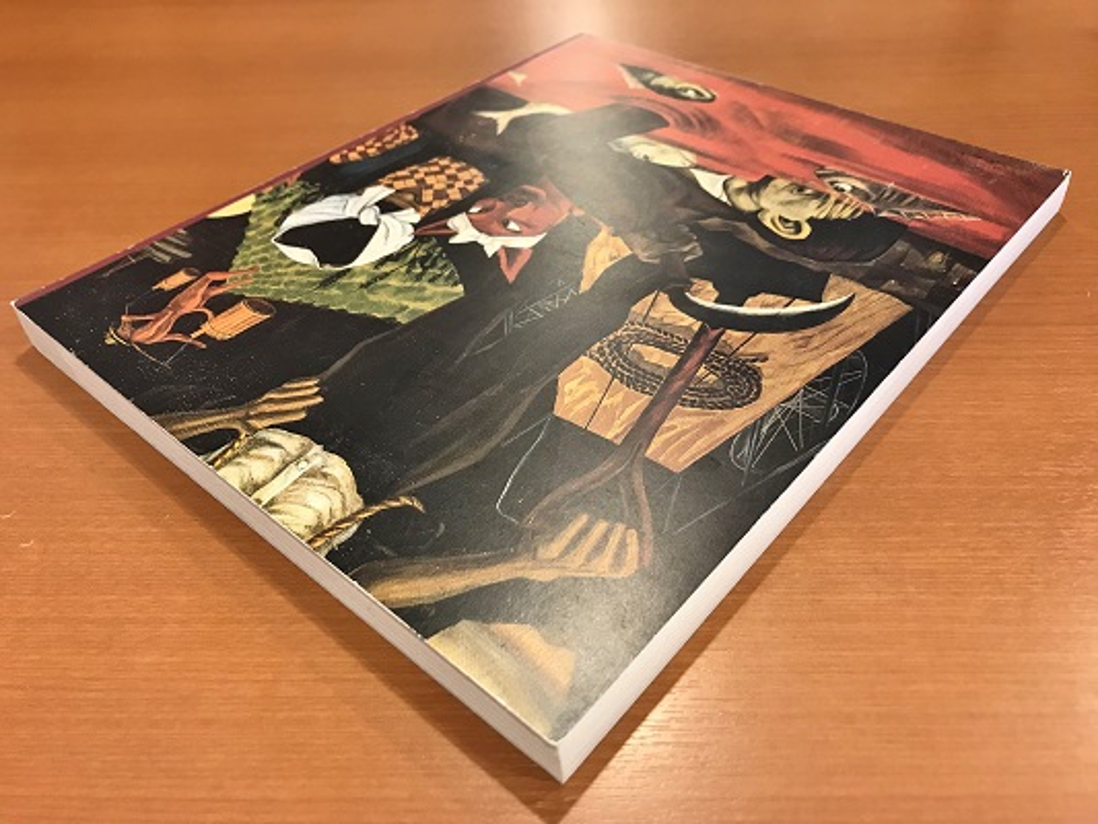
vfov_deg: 49.8
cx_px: 549
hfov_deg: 63.4
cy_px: 412
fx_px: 888
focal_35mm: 28
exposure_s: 1/15
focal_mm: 3.99
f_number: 1.8
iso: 40
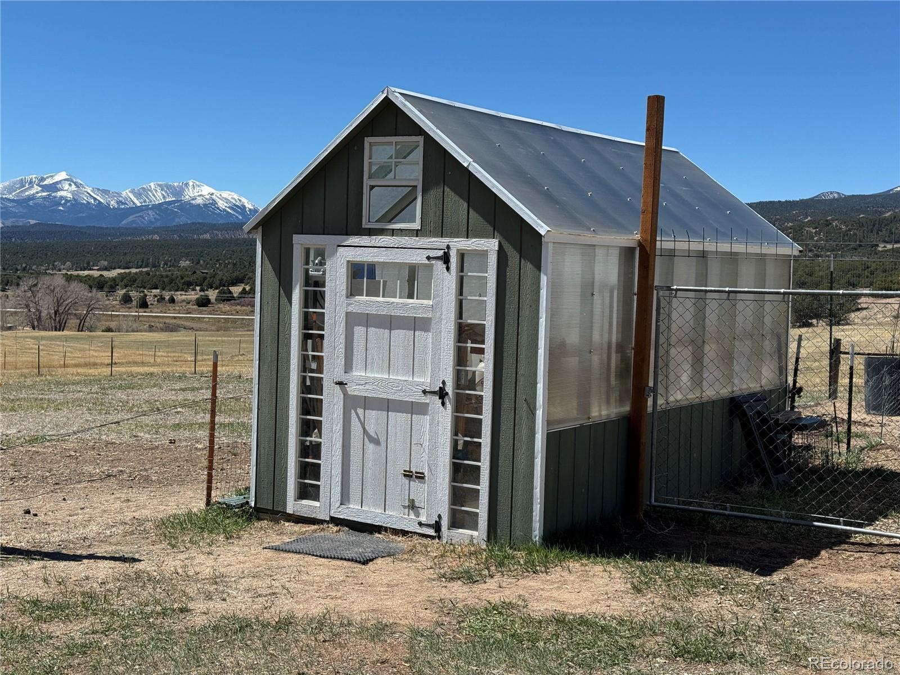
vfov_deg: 30.3
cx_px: 450
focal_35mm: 48
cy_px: 338
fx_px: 1248
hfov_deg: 39.7
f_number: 1.78
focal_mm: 6.76
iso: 64
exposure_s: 1/5848
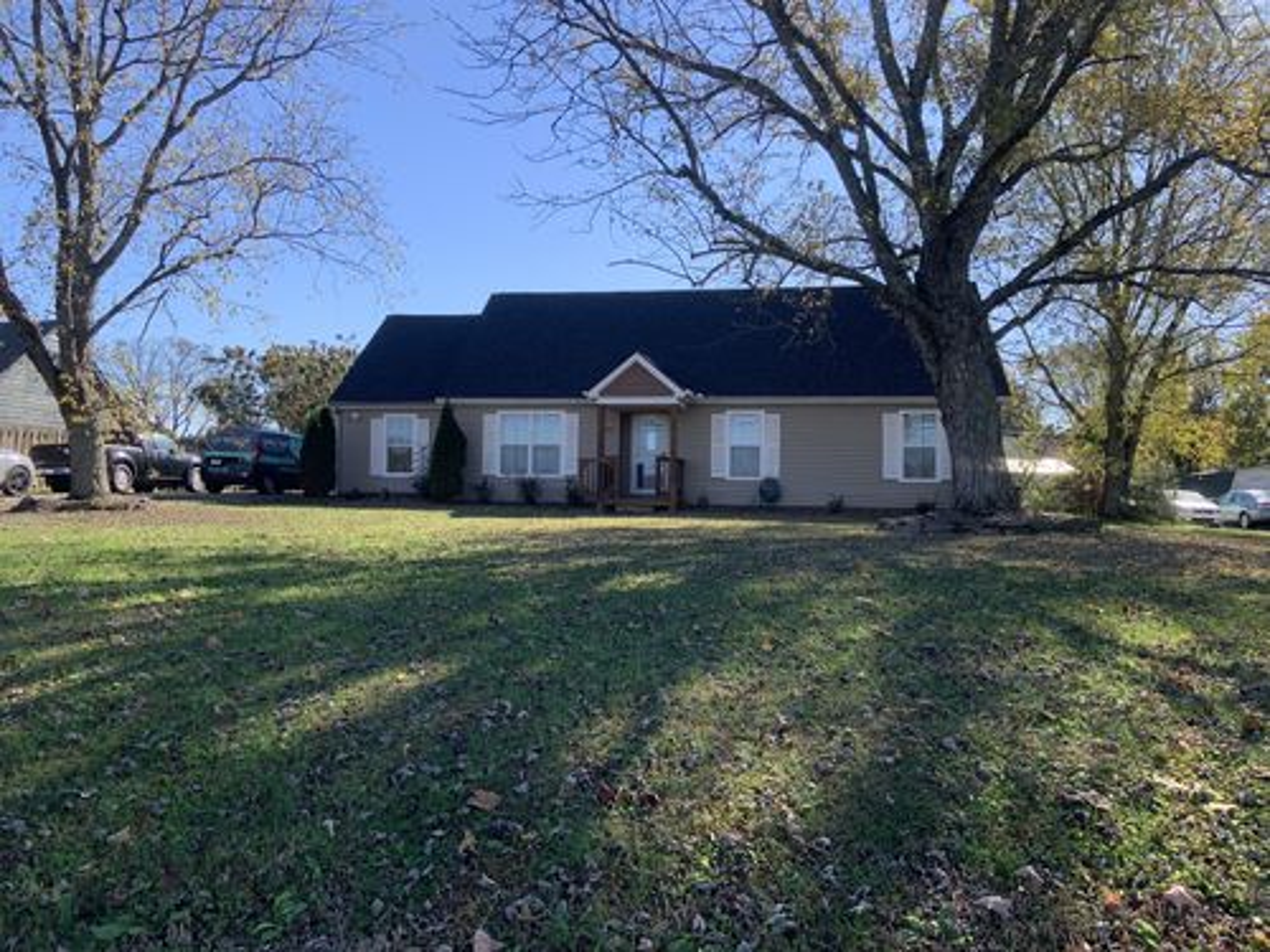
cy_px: 476
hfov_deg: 67.3
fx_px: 954
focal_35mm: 26
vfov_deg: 53.1
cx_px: 635
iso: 25
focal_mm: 4.25
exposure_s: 1/903
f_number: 1.8
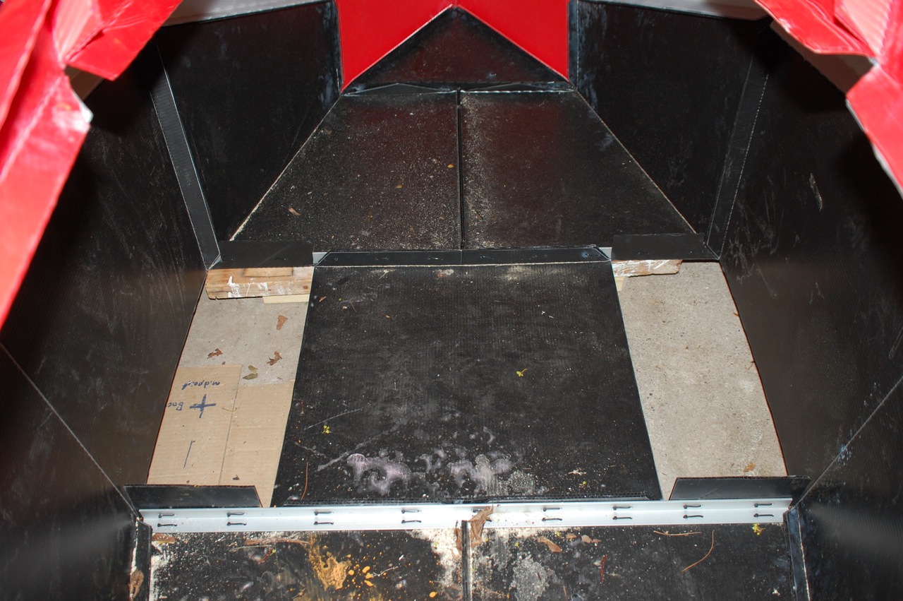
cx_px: 452
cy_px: 300
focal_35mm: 32
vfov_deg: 41.6
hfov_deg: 59.5
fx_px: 789
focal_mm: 21
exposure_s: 1/60
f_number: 4
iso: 400
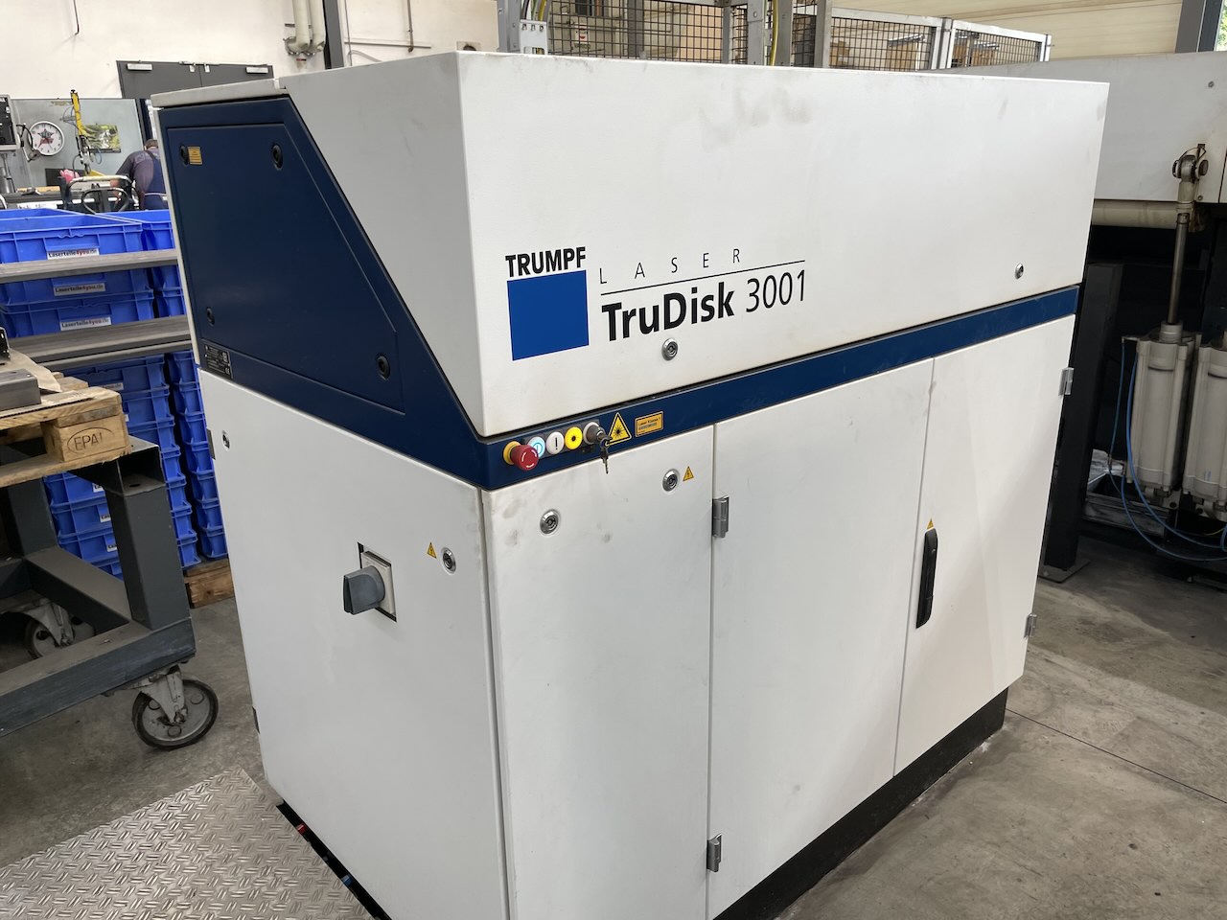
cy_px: 460
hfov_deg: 67.3
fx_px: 922
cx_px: 614
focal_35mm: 26
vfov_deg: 53.1
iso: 50
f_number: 1.6
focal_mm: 4.2
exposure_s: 1/100
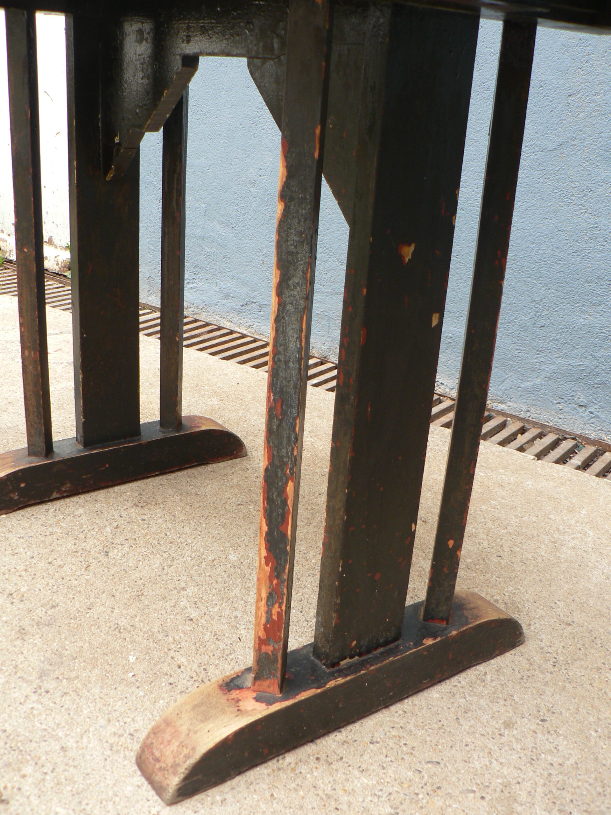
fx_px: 847
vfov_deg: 51.4
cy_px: 408
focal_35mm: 36
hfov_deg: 39.7
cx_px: 306
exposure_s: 1/80
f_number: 2.8
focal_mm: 6
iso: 80
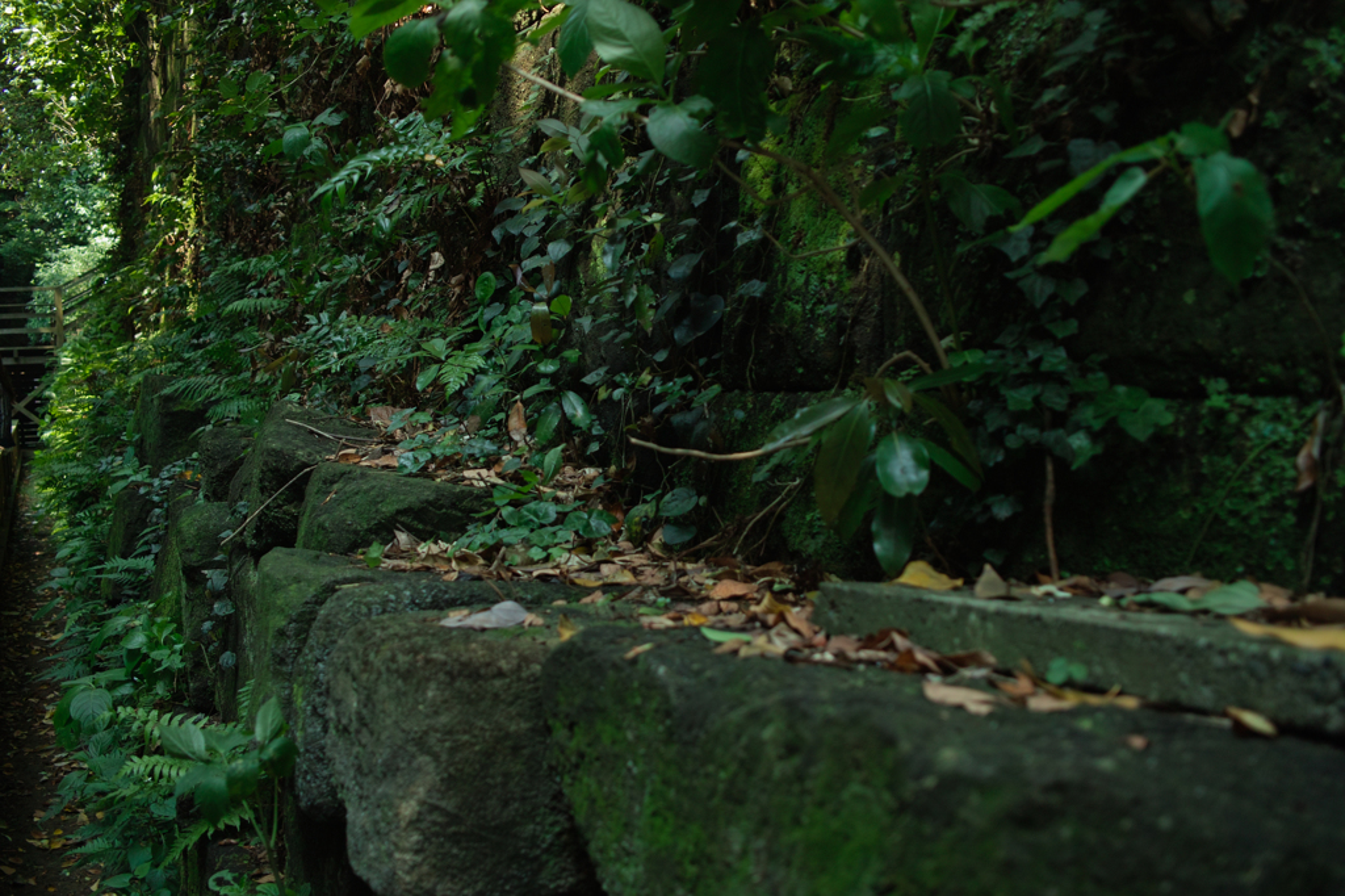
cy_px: 448
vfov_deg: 32.6
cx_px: 672
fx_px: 1531
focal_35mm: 41
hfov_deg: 47.4
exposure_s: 1/60
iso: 200
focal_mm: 24.2
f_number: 2.8
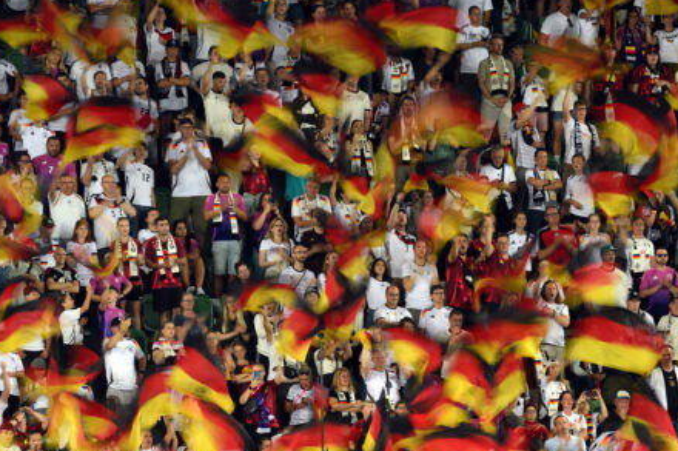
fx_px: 10523
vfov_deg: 2.5
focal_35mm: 559
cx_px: 352
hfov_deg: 3.7
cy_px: 186
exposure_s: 1/5
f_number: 5.6
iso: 64
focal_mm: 400
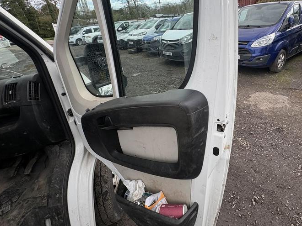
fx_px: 166
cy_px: 79
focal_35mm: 19
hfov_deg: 83.3
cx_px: 186
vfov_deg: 67.2
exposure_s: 1/479
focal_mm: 2.22
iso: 40
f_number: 2.2
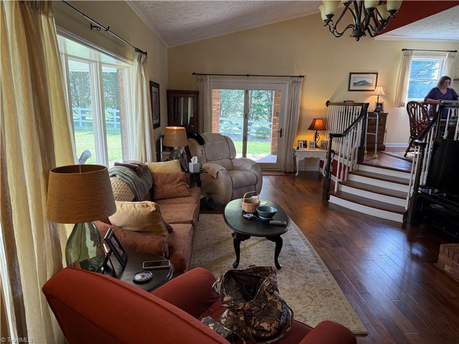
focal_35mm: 24
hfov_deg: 71.6
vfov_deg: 56.8
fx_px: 318
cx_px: 230
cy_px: 172
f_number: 1.78
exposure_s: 1/121
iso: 200
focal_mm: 6.76
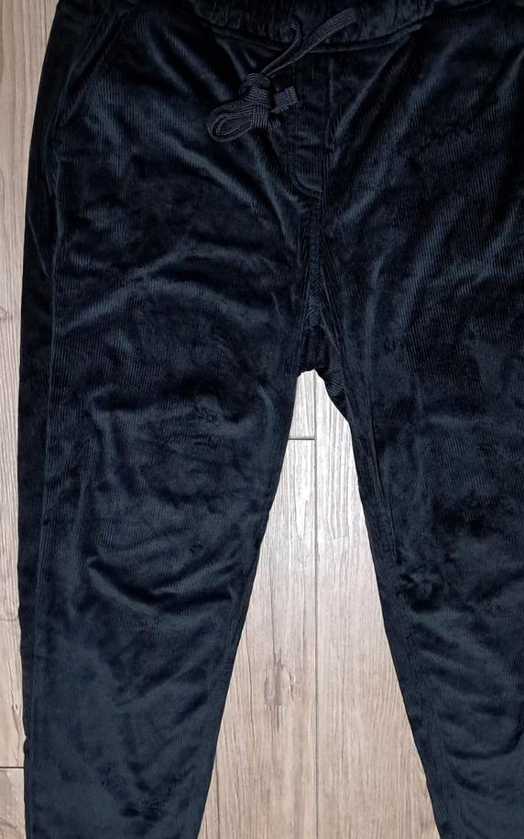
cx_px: 330
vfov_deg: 49.3
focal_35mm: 40
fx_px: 915
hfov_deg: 31.8
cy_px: 403
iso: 640
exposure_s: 1/30
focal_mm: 4
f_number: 1.8
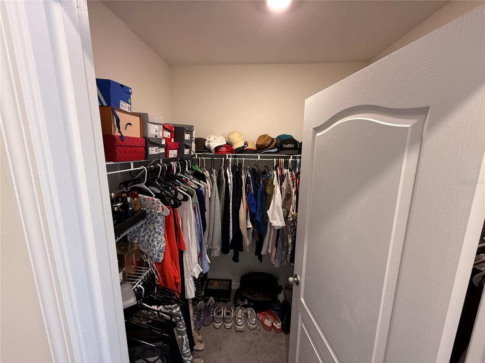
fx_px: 196
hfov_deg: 102.1
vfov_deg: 85.7
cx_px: 242
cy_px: 182
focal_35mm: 14
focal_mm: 2.22
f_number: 2.2
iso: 250
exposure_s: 1/60
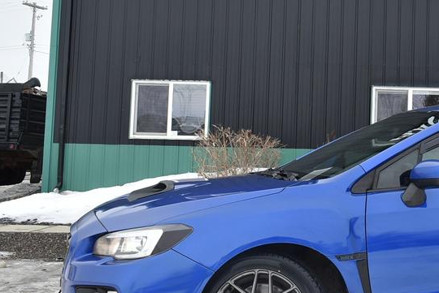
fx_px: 781
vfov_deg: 21.0
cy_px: 62
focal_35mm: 64
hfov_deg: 29.3
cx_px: 440
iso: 100
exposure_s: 1/250
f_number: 8
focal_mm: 18
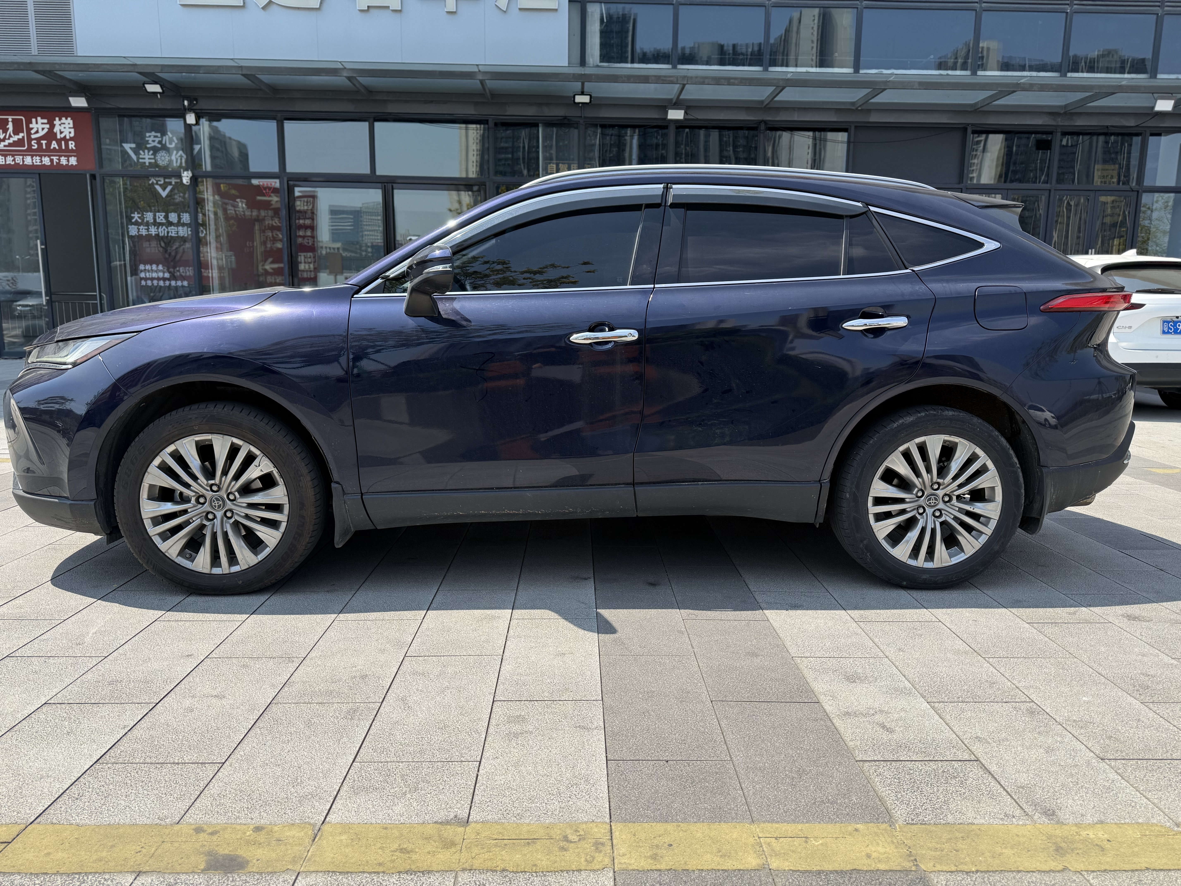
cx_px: 590
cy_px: 443
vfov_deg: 56.8
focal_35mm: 24
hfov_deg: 71.6
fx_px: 819
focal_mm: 6.76
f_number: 1.78
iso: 80
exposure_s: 1/3021
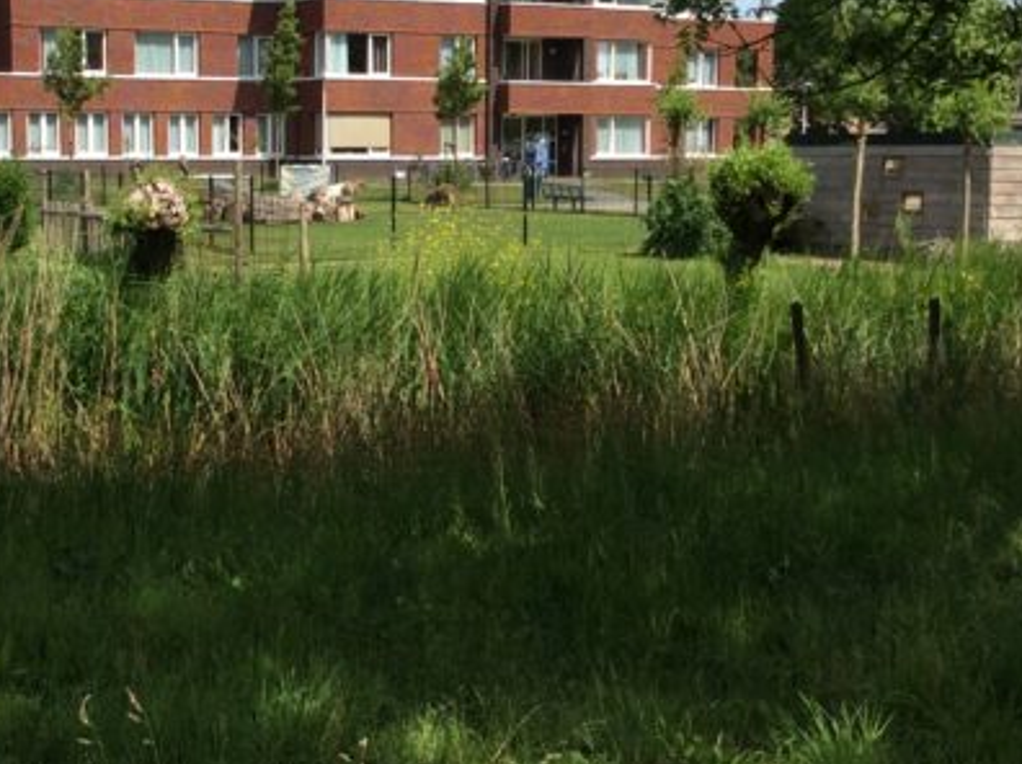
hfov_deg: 31.1
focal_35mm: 62
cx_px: 377
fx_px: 1828
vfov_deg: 23.6
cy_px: 325
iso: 32
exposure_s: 1/1300
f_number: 2.4
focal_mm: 3.3
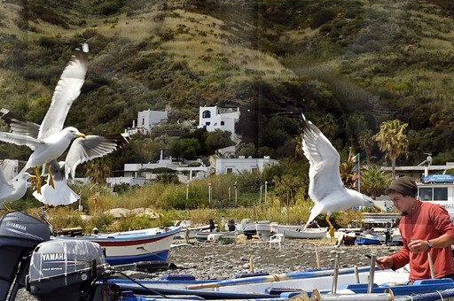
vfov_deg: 13.6
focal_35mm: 100
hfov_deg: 20.4
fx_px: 1259
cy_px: 81
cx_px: 199
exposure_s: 1/500
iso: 200
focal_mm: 32
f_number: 10
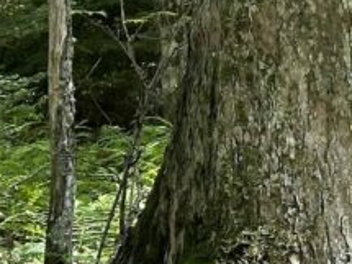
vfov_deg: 6.2
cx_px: 352
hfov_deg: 8.6
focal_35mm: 229
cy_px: -349
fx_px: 2327
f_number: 1.78
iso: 64
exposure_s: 1/133
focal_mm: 6.86
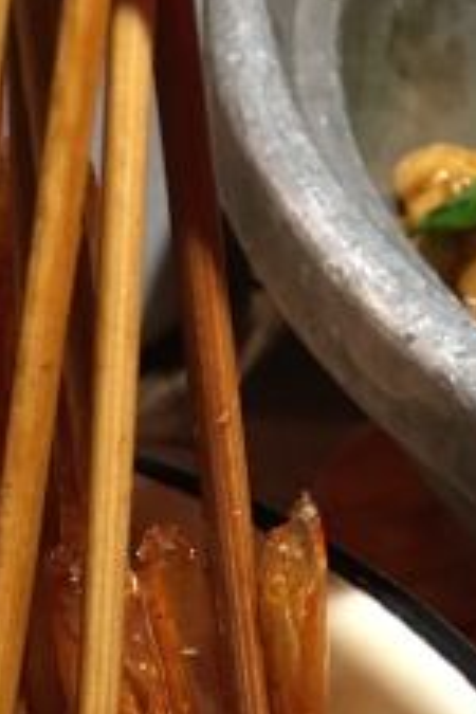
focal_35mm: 94
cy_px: 993
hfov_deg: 13.9
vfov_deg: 19.5
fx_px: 1864
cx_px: -170
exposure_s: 1/33
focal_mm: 4.15
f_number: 2.2
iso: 160
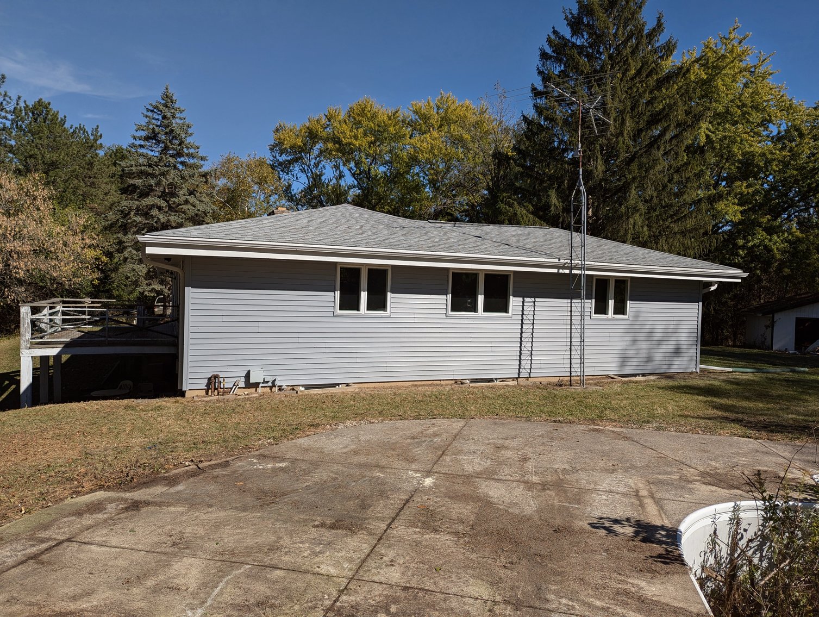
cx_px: 410
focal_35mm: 24
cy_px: 308
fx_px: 569
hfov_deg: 71.5
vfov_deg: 56.9
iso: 41
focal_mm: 6.81
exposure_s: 1/2358
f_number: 1.85
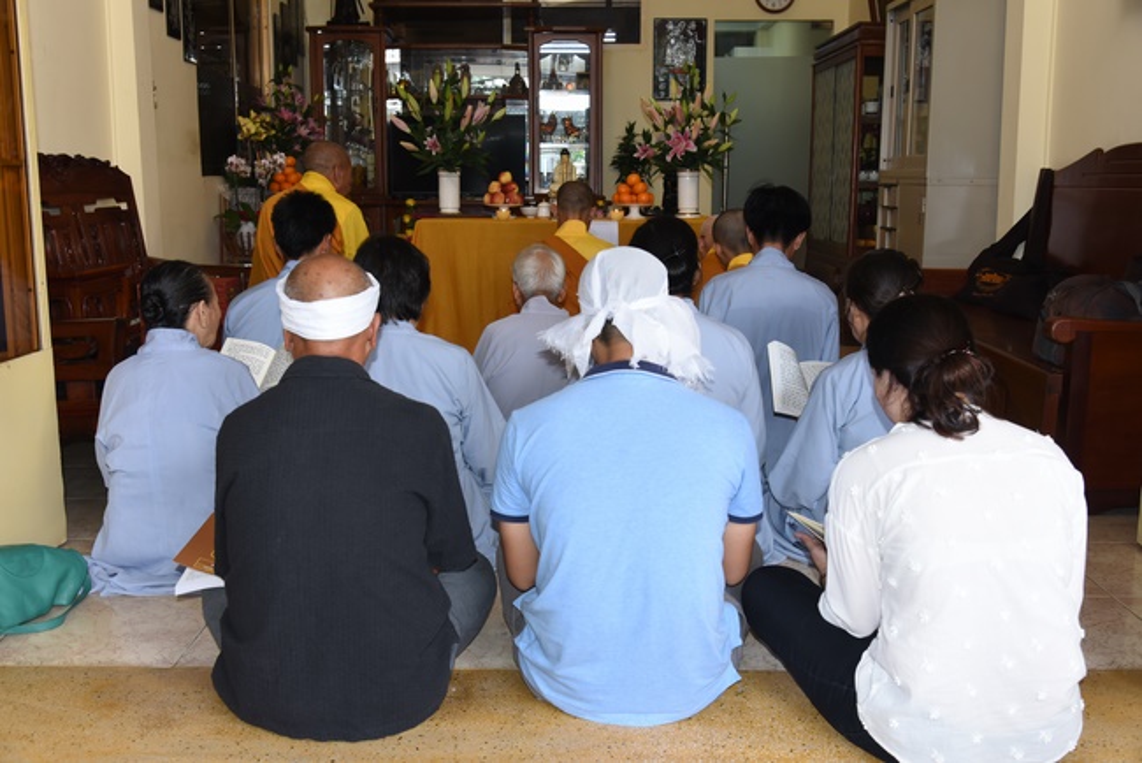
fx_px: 1111
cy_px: 382
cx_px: 571
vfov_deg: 37.9
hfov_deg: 54.4
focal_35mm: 35
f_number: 5.6
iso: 640
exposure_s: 1/60
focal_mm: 35
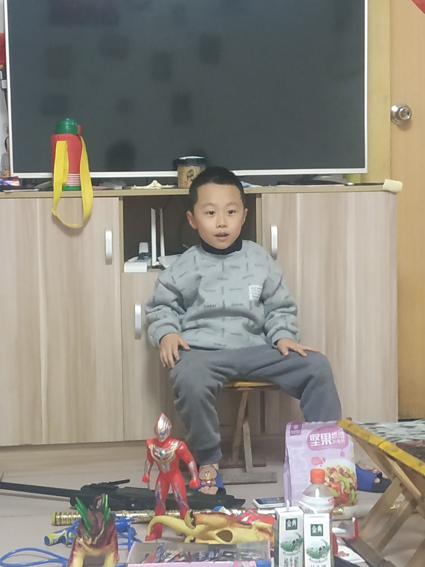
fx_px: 393
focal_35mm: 24
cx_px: 212
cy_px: 284
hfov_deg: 56.8
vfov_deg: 71.6
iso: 800
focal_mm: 3.94
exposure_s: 1/20
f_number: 1.9
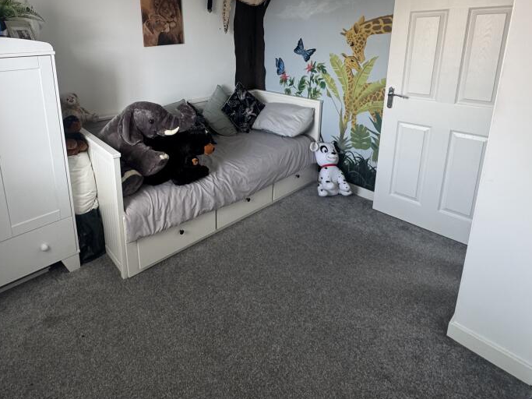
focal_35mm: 21
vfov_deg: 60.6
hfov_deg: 77.8
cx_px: 205
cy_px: 109
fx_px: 323
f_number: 2.2
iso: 200
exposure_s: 1/99
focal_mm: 2.22
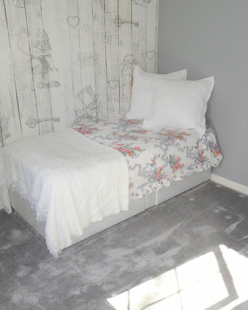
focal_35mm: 32
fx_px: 294
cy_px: 158
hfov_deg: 45.6
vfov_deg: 55.7
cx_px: 144
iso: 100
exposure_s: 1/90
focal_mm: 3.9
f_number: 3.2
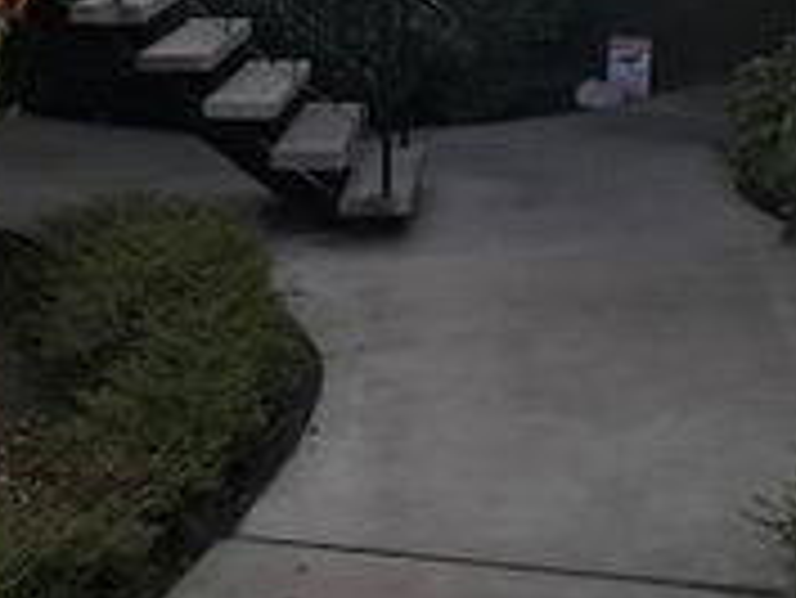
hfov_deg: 24.7
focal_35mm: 79
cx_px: 481
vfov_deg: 17.8
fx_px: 1818
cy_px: -119
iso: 20
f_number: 1.8
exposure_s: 1/353
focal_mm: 3.99
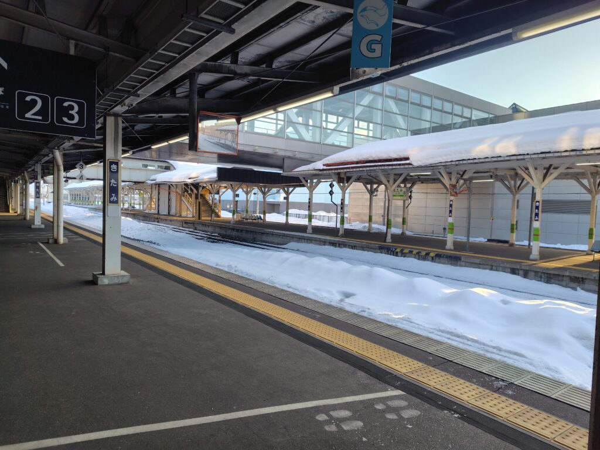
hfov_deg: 73.9
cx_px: 300
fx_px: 399
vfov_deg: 58.9
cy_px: 225
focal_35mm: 23
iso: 50
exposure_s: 1/184
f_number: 1.9
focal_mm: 5.6
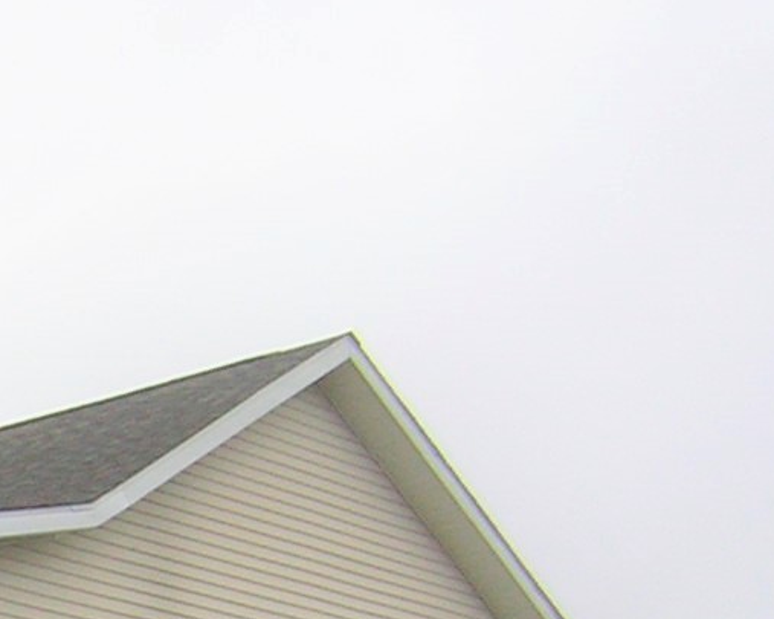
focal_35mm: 111
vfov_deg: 13.3
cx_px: -354
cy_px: 839
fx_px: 2541
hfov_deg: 16.0
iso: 50
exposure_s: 1/196
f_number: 5.2
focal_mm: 4.7
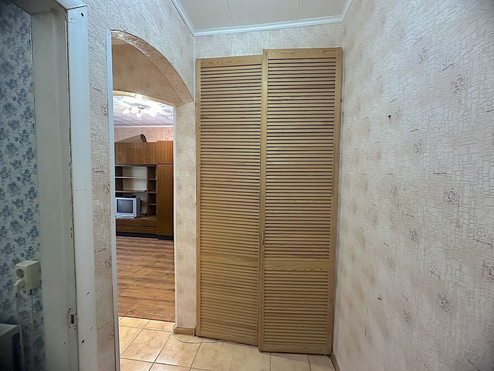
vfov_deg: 85.7
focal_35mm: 14
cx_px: 247
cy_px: 186
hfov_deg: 102.1
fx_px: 200
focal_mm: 2.22
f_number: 2.2
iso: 640
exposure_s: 1/50
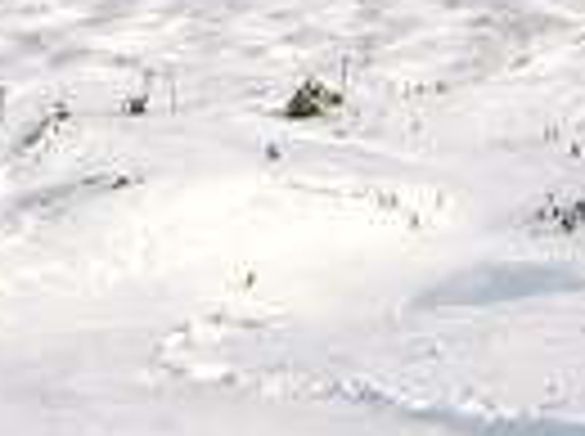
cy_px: -99
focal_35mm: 121
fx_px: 2041
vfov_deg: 11.9
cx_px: 112
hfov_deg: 16.2
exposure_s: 1/800
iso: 100
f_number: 6.7
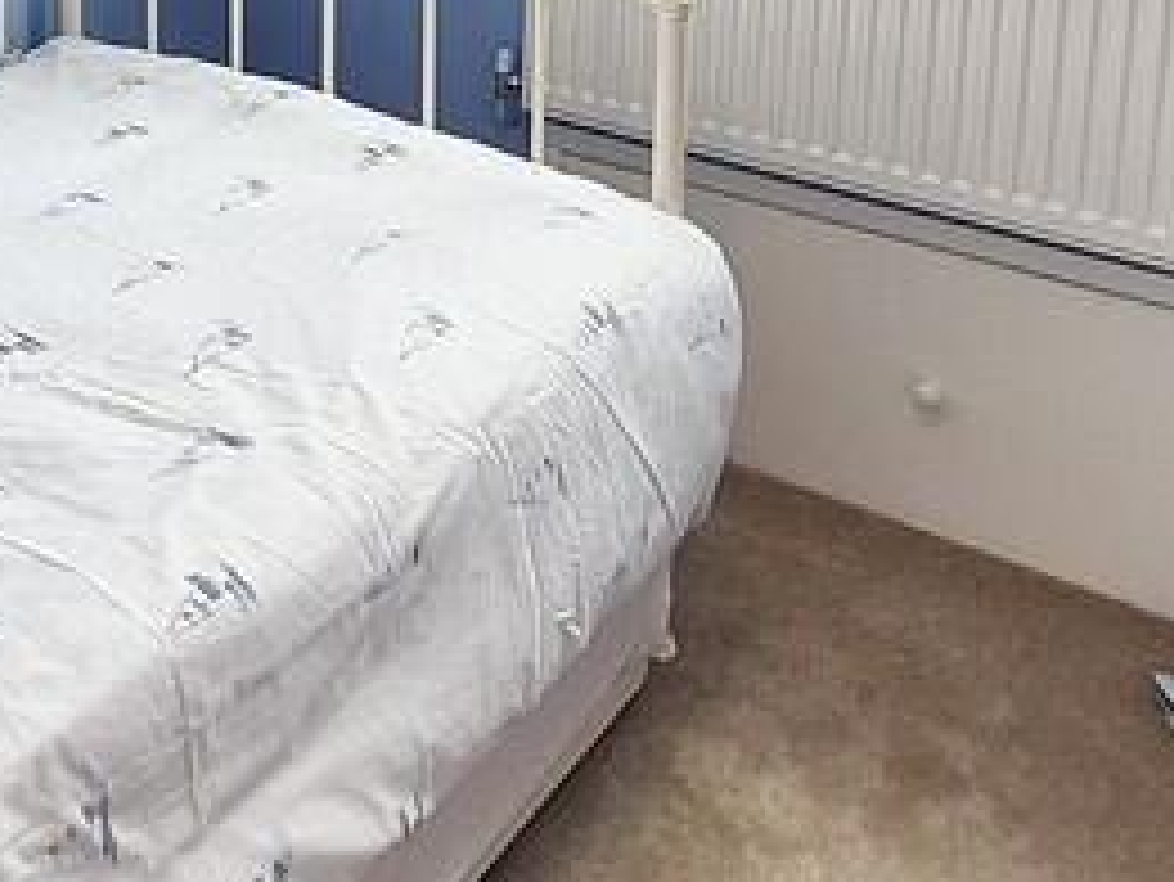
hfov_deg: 33.8
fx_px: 1730
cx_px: -31
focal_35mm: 51
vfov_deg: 25.6
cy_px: -184
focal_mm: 1.7
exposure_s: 1/100
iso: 50
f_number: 2.2
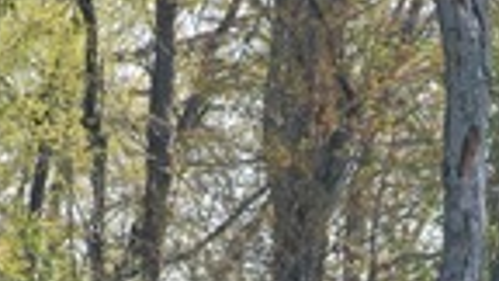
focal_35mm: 655
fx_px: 8668
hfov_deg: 3.3
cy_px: 624
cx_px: 322
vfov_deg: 1.8
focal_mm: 105
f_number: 5.6
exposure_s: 1/400
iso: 640
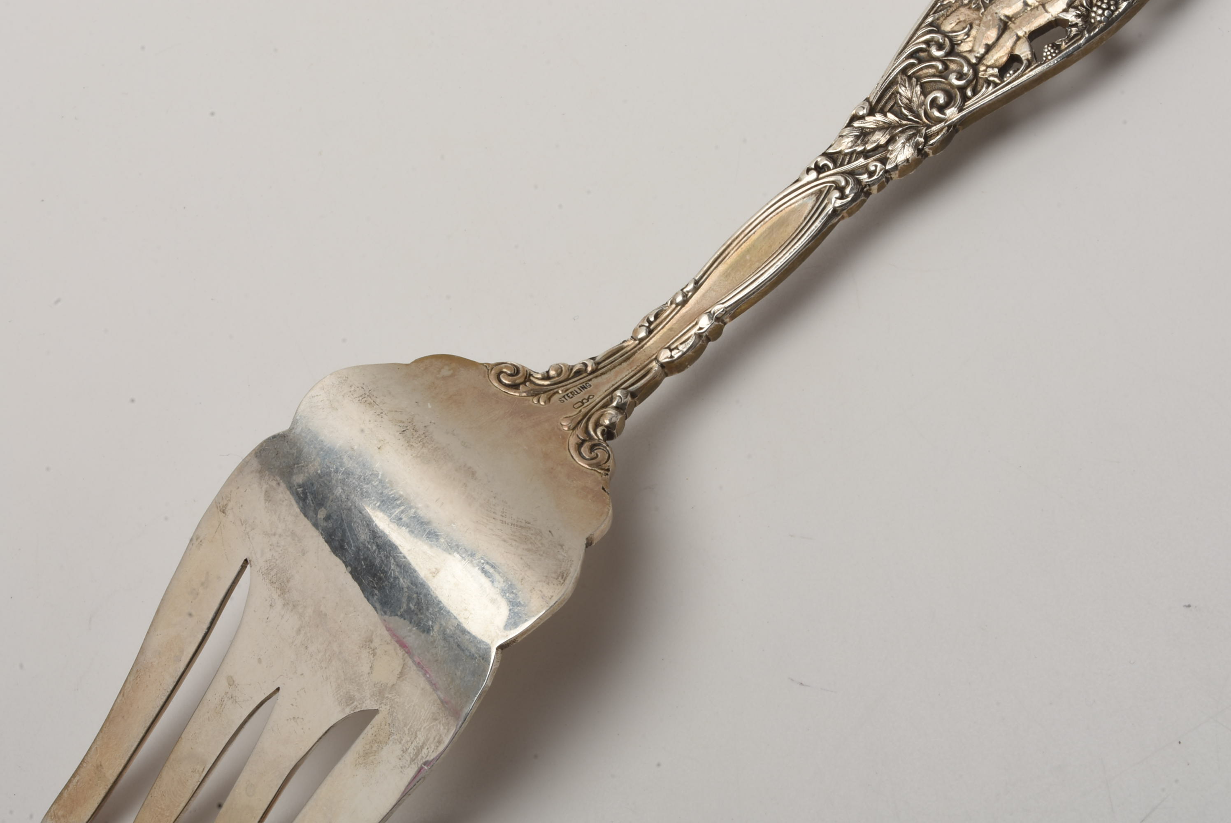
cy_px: 412
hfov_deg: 24.6
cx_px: 616
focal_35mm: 82
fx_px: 2823
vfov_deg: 16.6
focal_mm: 55
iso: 100
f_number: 29
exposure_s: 1/125
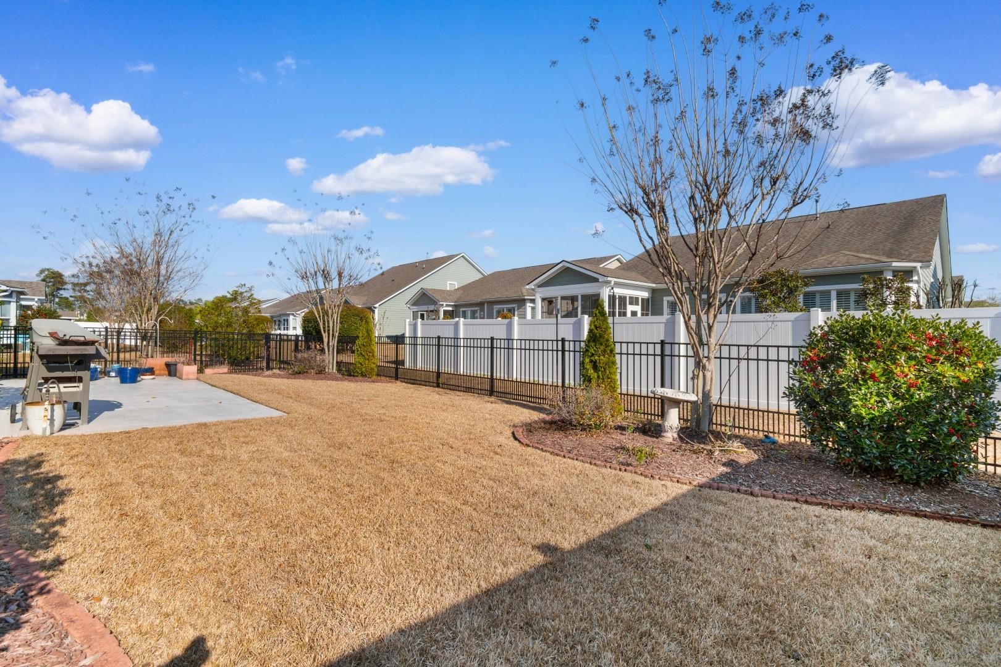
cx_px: 500
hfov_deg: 100.4
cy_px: 334
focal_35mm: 15
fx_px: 417
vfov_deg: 77.3
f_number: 9
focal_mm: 10
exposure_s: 1/320
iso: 100
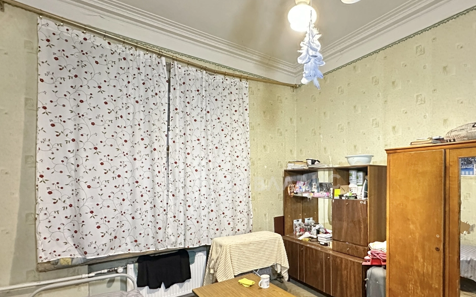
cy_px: 182
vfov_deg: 59.0
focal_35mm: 20
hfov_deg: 84.2
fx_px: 259
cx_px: 282
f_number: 2.2
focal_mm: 2.22
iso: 1250
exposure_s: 1/34
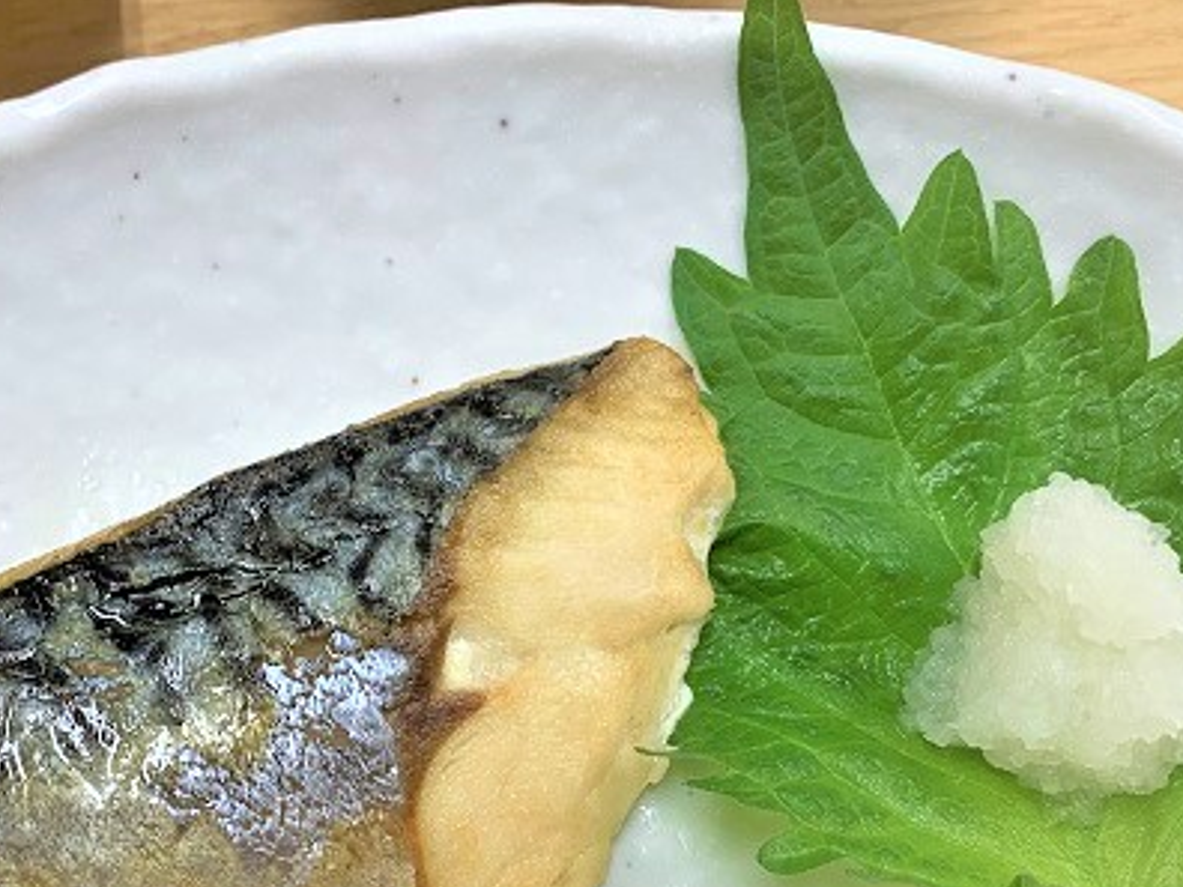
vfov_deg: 31.0
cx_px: 382
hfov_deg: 40.7
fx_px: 1572
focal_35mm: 46
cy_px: 665
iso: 80
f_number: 1.8
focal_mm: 4.25
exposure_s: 1/120
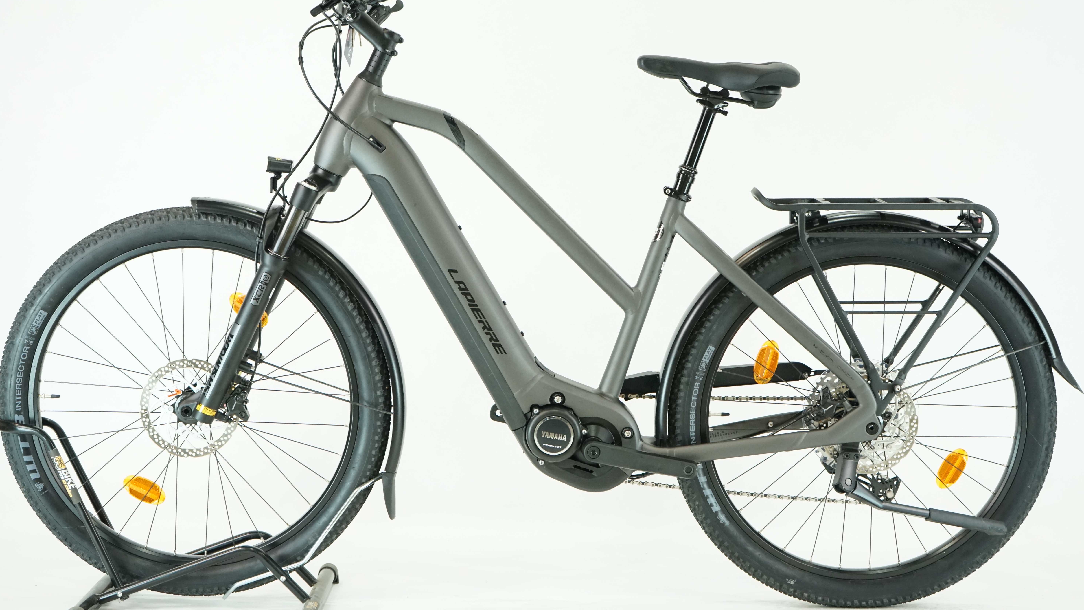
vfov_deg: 17.7
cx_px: 540
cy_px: 262
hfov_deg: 31.0
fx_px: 1955
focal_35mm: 68
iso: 2500
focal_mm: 64
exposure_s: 1/200
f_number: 5.6
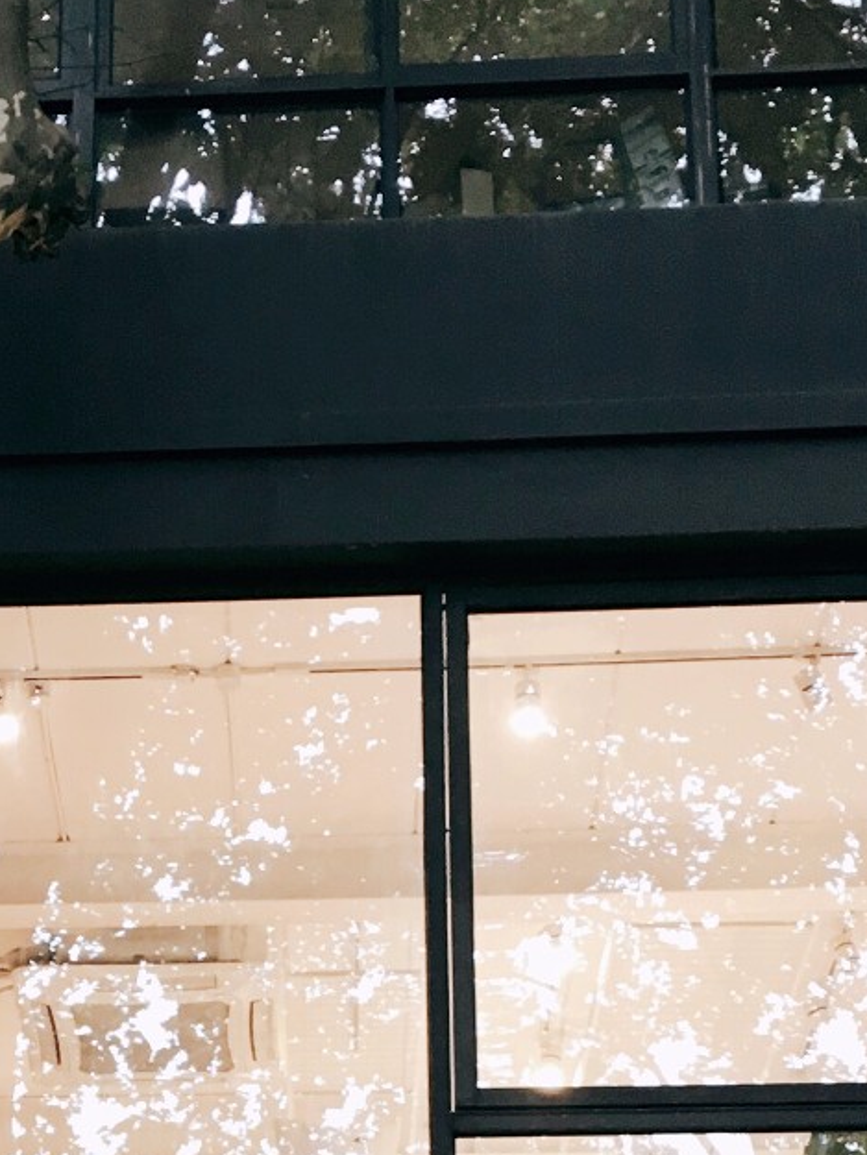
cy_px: 1432
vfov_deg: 19.3
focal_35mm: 95
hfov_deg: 15.4
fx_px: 3171
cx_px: 55
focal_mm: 4.15
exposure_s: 1/33
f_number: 2.2
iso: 125
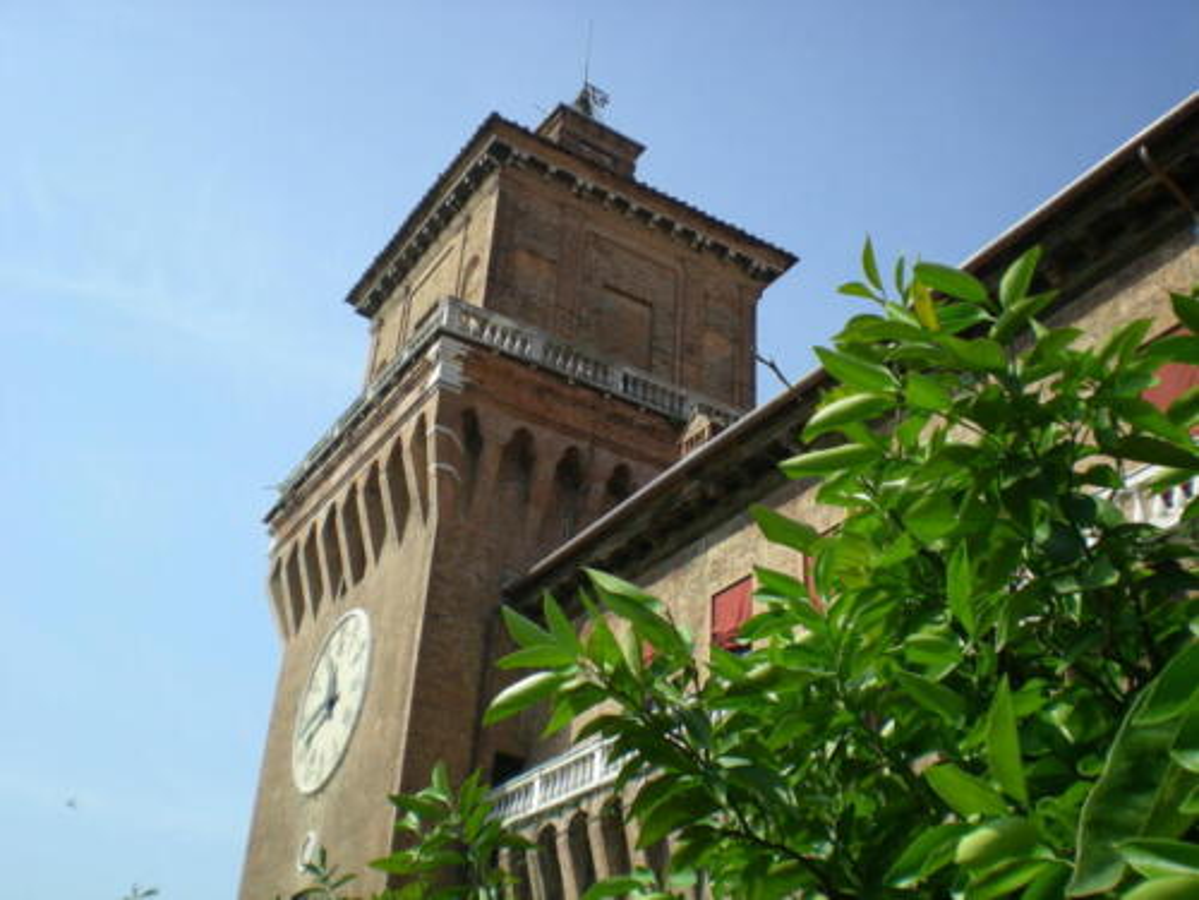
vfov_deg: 37.7
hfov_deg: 49.0
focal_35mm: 38
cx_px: 600
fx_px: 1316
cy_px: 450
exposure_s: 1/343
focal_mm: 6.3
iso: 50
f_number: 4.6
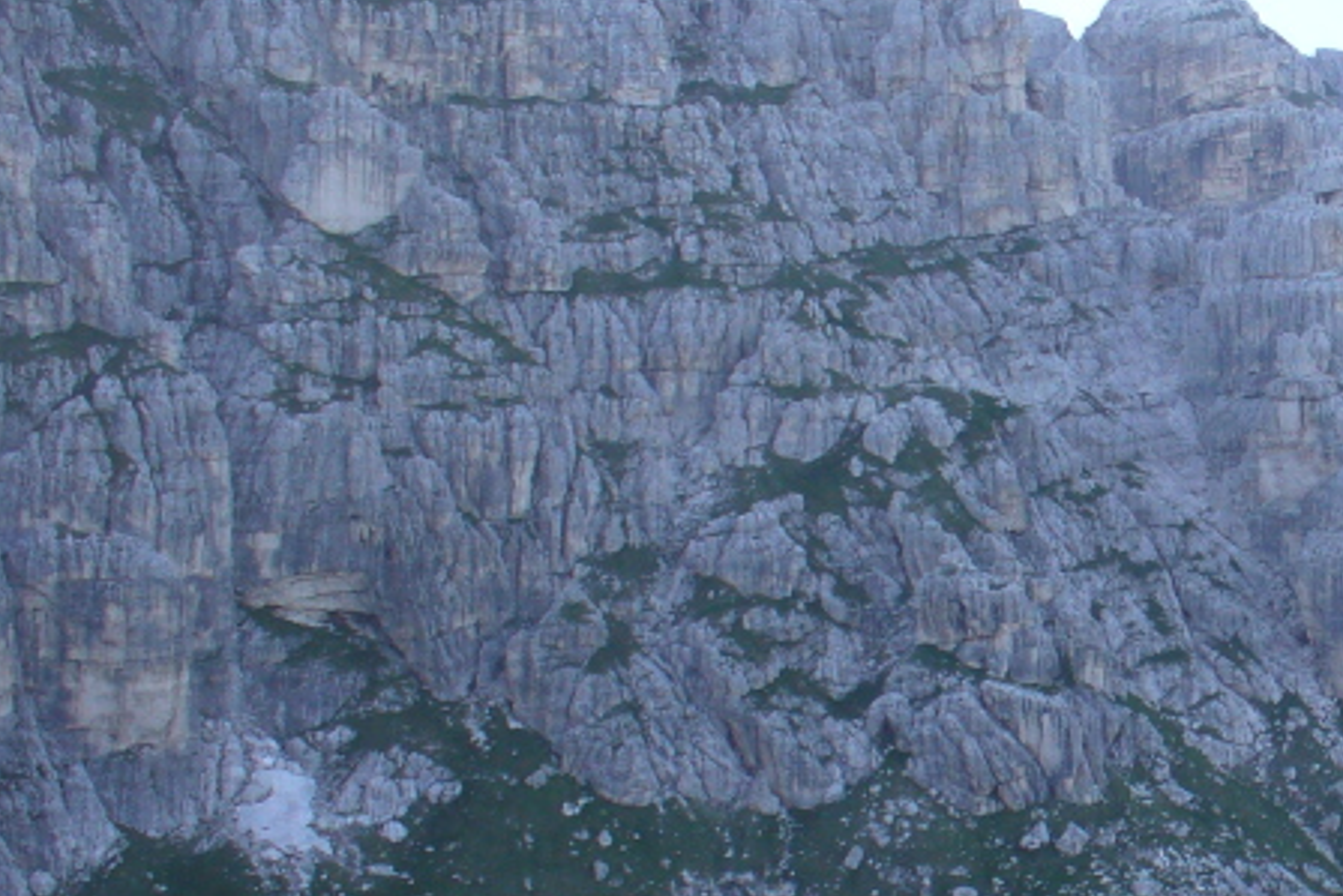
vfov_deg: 15.5
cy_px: 623
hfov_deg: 21.9
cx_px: 1487
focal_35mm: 88
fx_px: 3284
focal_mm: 6.1
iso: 80
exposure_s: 1/200
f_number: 2.8
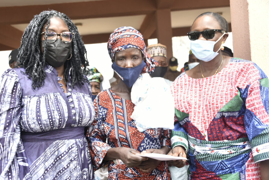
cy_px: 93
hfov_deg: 50.6
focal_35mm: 38
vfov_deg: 35.1
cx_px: 128
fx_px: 284
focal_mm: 36
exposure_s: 1/100
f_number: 4.5
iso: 64
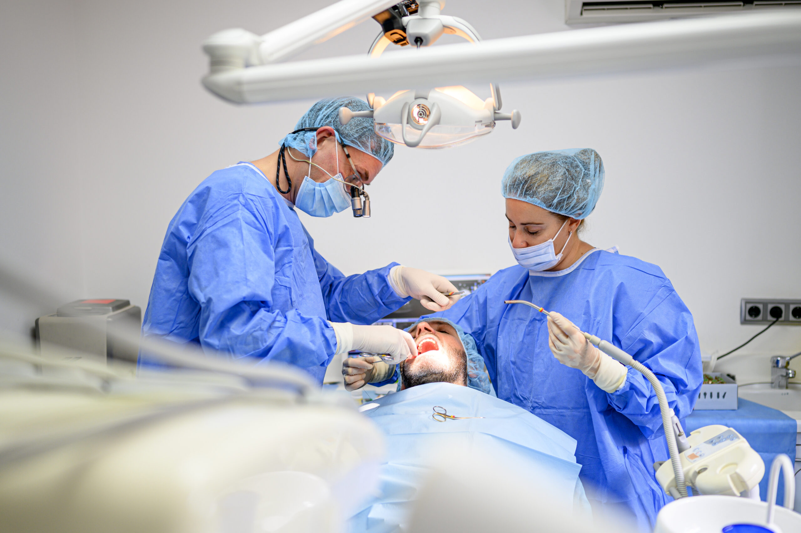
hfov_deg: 54.5
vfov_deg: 37.8
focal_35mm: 35
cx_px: 400
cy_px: 266
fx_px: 778
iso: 160
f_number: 1.8
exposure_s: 1/250
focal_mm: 35
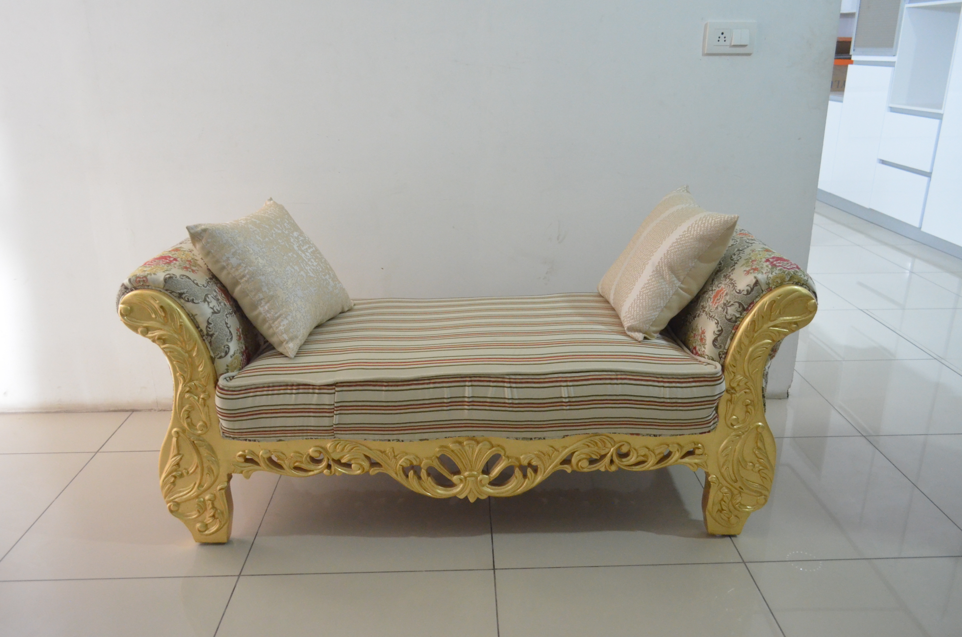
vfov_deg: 47.7
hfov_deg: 67.5
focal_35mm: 27
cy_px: 318
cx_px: 481
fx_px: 720
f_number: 4.5
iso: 3200
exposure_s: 1/80
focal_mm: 18
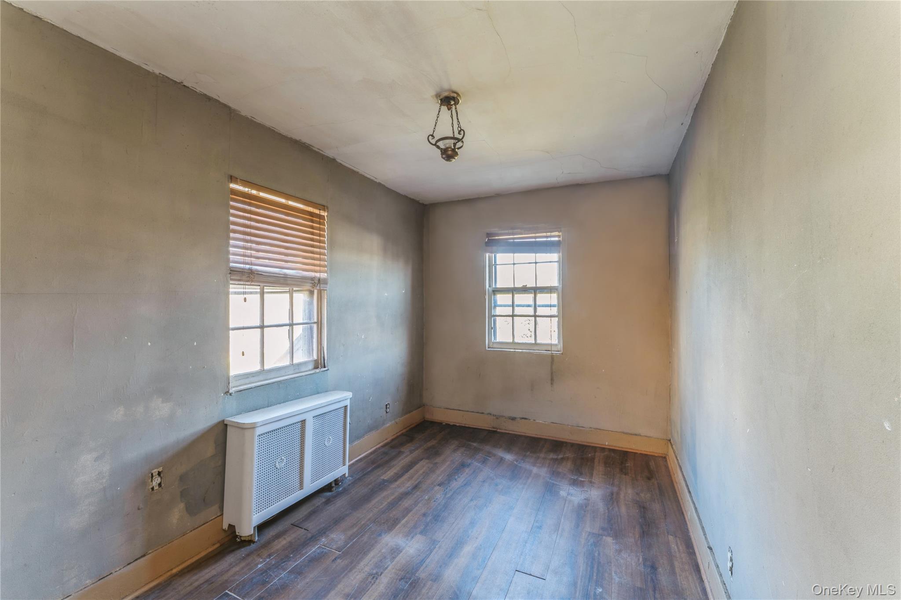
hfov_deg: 104.3
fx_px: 350
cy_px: 300
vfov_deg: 81.2
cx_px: 450
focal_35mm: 14
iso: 100
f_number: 11
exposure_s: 2
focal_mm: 14
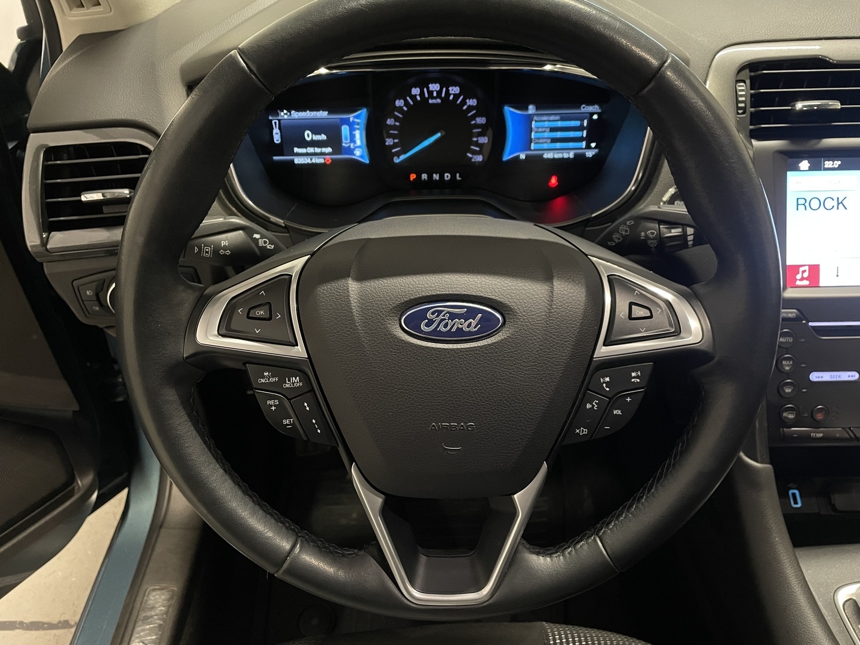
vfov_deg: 53.1
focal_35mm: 26
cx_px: 430
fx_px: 646
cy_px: 322
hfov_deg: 67.3
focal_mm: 4.2
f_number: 1.6
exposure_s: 1/44
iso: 500
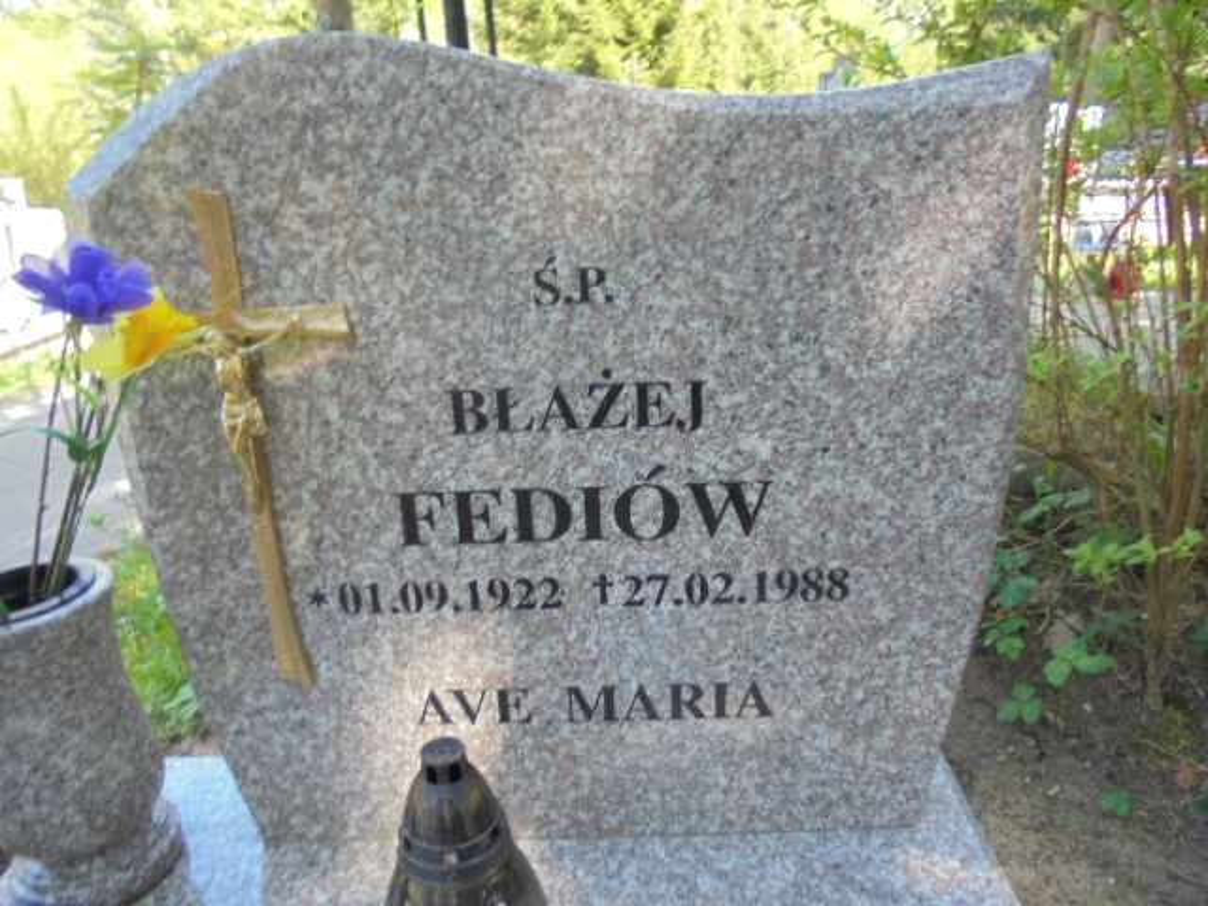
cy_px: 453
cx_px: 604
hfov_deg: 67.3
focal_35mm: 26
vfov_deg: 53.1
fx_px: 907
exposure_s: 1/60
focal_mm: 4.6
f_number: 3.5
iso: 100
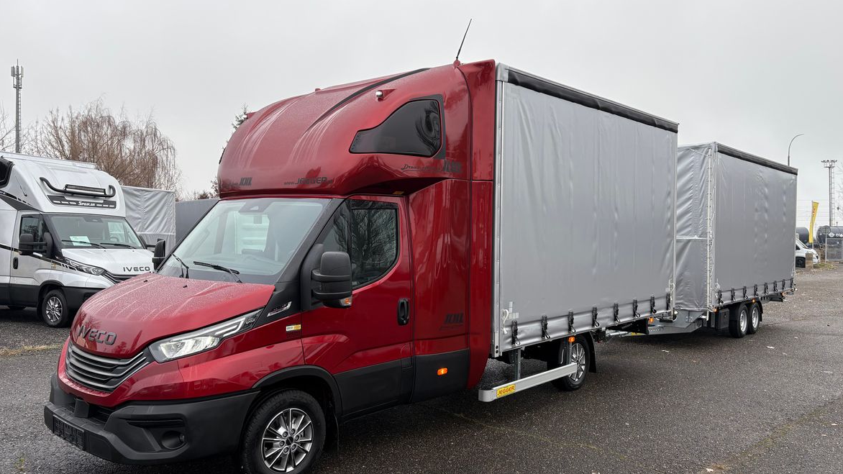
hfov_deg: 66.1
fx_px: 648
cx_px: 430
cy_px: 242
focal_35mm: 29
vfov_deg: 40.2
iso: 50
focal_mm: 5.96
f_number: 1.6
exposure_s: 1/384
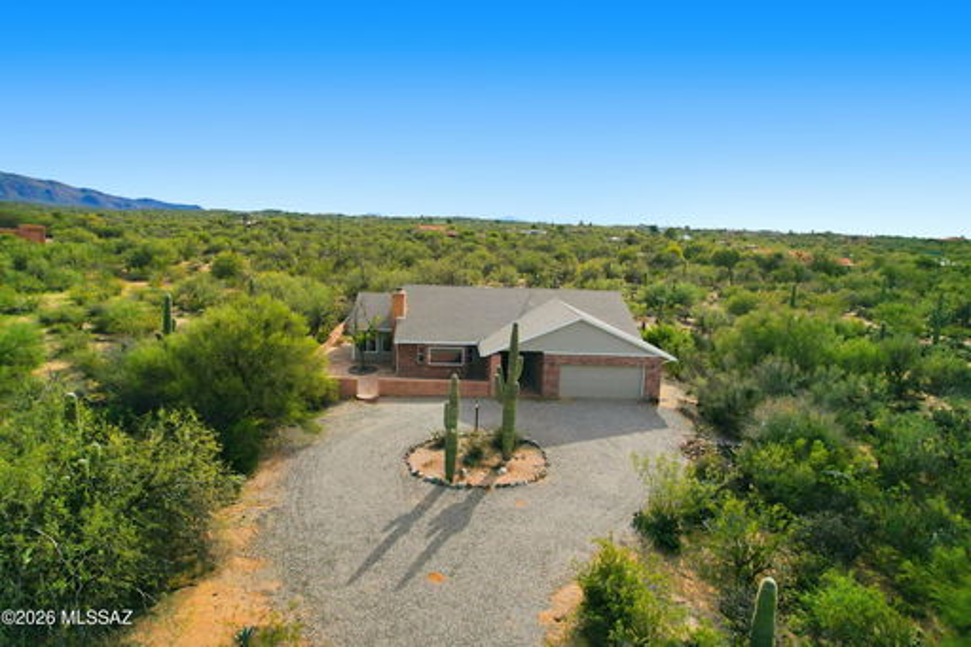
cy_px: 324
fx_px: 593
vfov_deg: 57.2
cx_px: 486
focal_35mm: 22
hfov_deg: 78.6
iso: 110
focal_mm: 8.4
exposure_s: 1/8000
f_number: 2.8
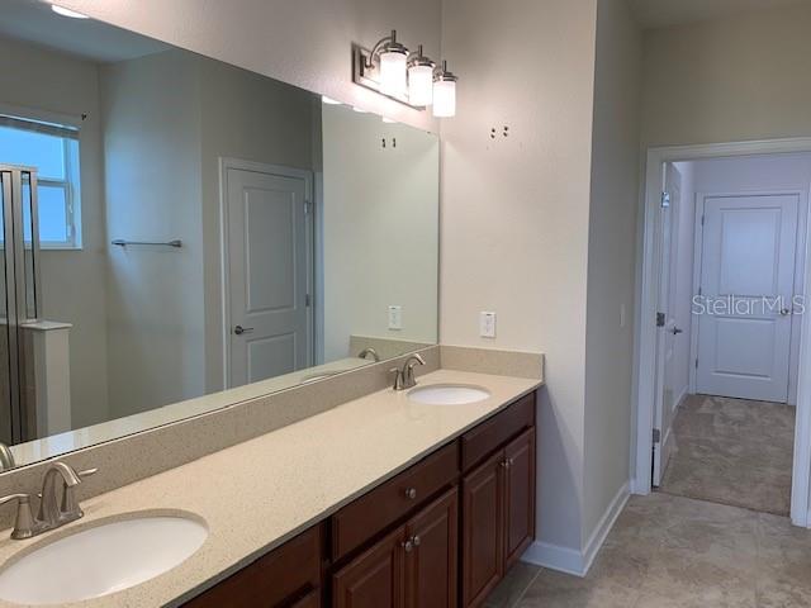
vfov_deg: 53.1
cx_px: 406
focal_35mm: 26
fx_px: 609
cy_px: 304
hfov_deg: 67.3
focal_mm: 4.25
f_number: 1.8
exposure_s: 1/120
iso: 64
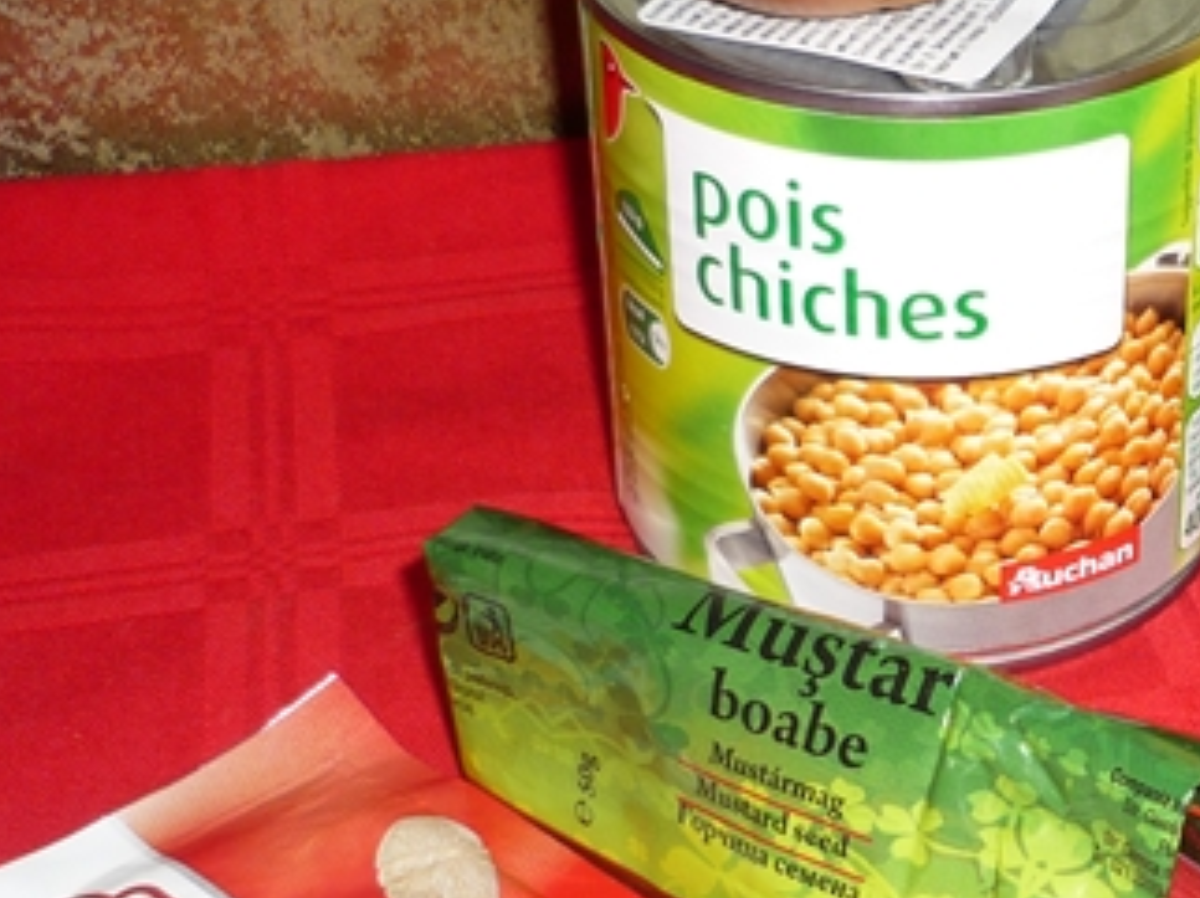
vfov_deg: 18.0
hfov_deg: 23.0
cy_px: 481
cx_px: 1163
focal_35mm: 82
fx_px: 2840
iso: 100
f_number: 2.8
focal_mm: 5.5
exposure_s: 1/30
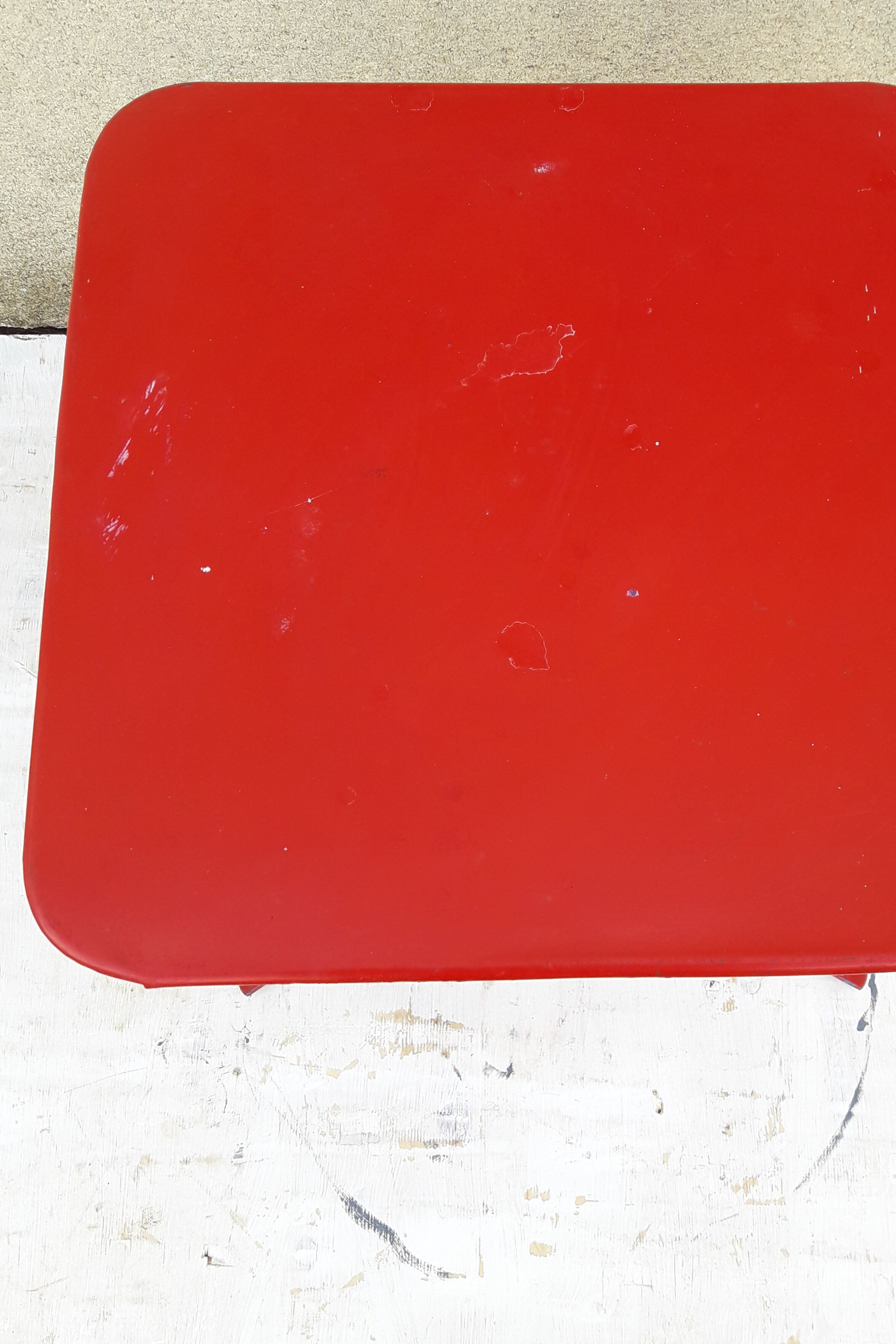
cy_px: 587
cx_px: 546
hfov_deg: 38.7
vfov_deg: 55.6
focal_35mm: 34
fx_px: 1269
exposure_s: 1/198
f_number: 1.9
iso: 40
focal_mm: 3.7
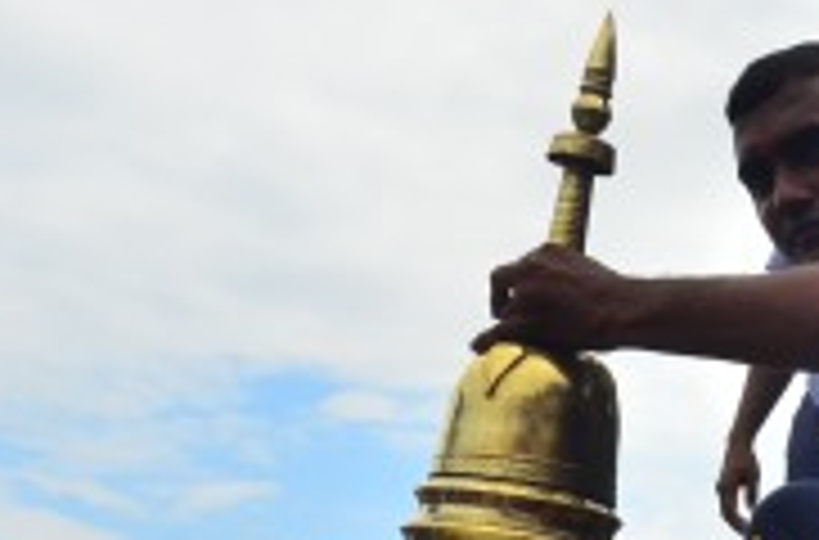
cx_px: 1012
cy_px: 556
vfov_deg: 15.0
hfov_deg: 21.2
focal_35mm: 89
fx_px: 2018
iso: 500
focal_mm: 18
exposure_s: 1/1250
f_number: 9
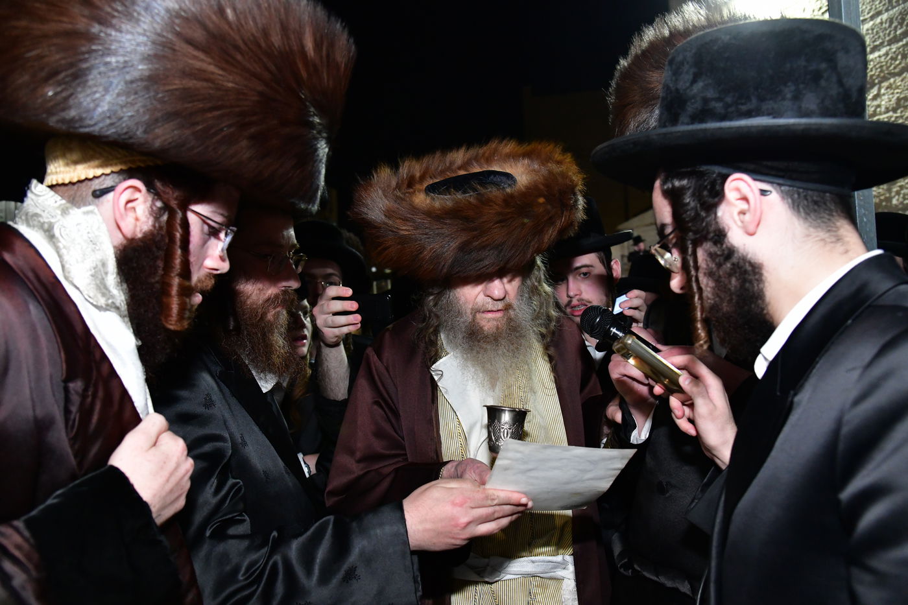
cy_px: 302
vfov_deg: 42.3
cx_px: 454
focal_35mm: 31
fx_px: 782
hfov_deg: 60.3
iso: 5000
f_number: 5.6
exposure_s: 1/100
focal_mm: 31
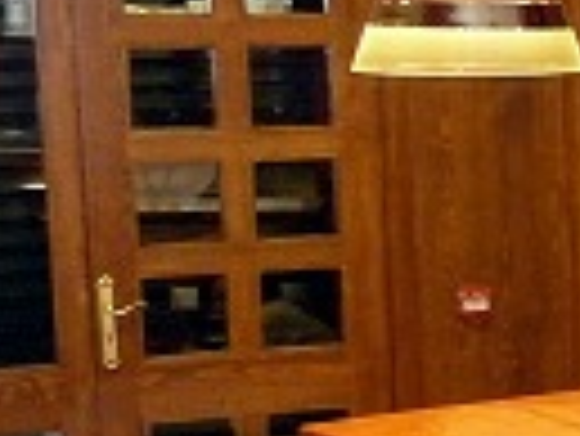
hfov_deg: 12.3
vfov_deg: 10.6
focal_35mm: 140
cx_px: 1191
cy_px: 348
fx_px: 2348
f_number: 2.8
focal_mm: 5.5
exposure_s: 1/30
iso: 500
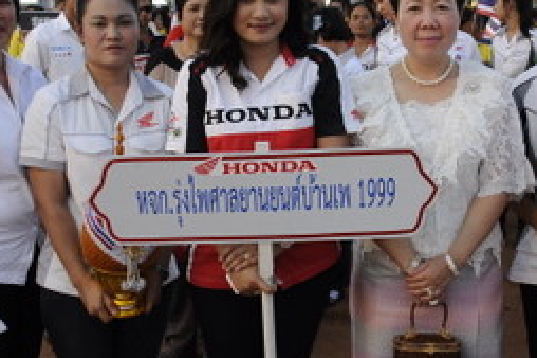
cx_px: 296
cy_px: 130
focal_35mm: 71
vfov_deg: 19.1
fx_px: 1058
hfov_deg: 28.5
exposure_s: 1/100
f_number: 5.6
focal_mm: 25
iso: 500
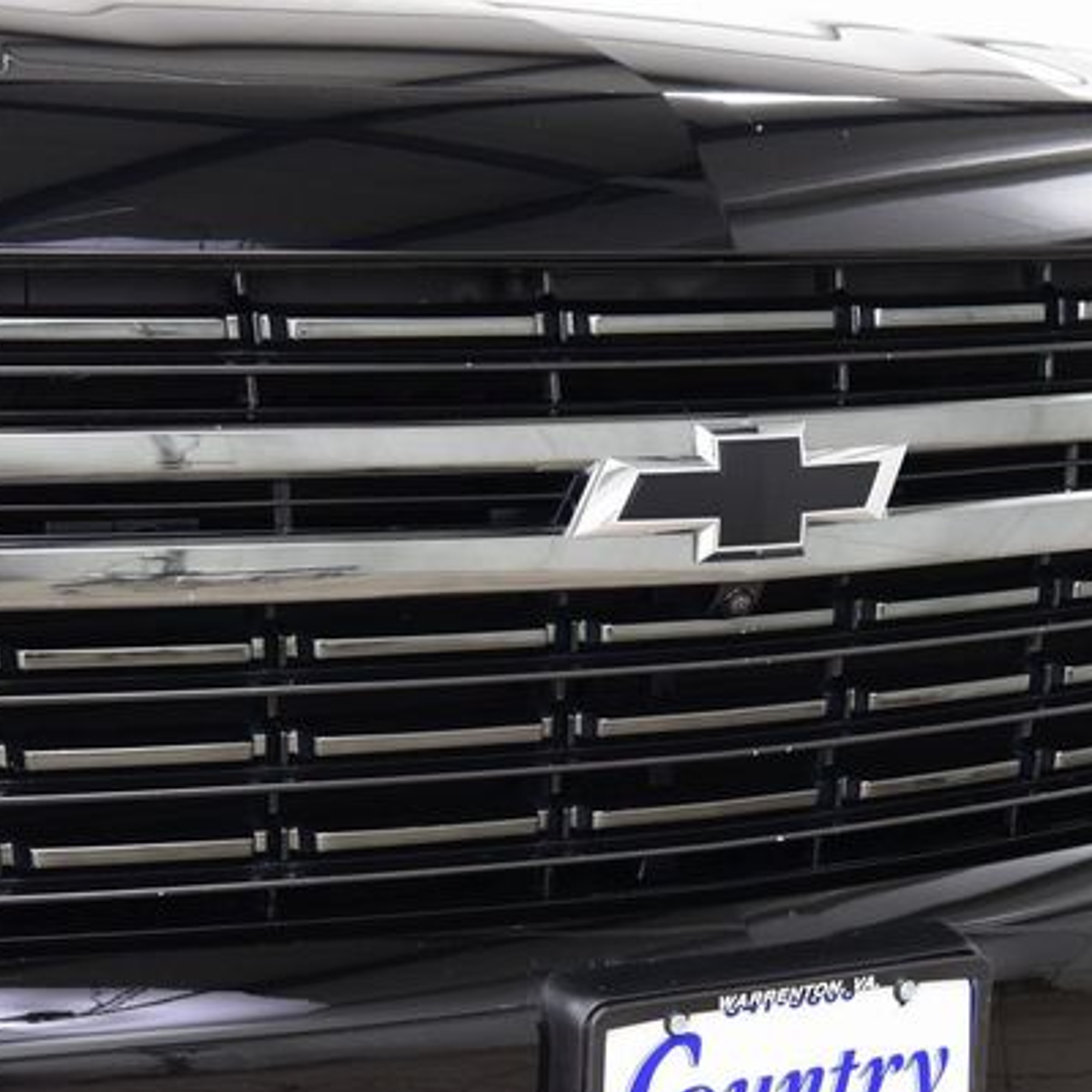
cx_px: 592
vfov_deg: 17.1
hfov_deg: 17.1
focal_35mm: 102
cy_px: 536
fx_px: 3640
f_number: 6.3
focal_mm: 50
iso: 1250
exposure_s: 1/15
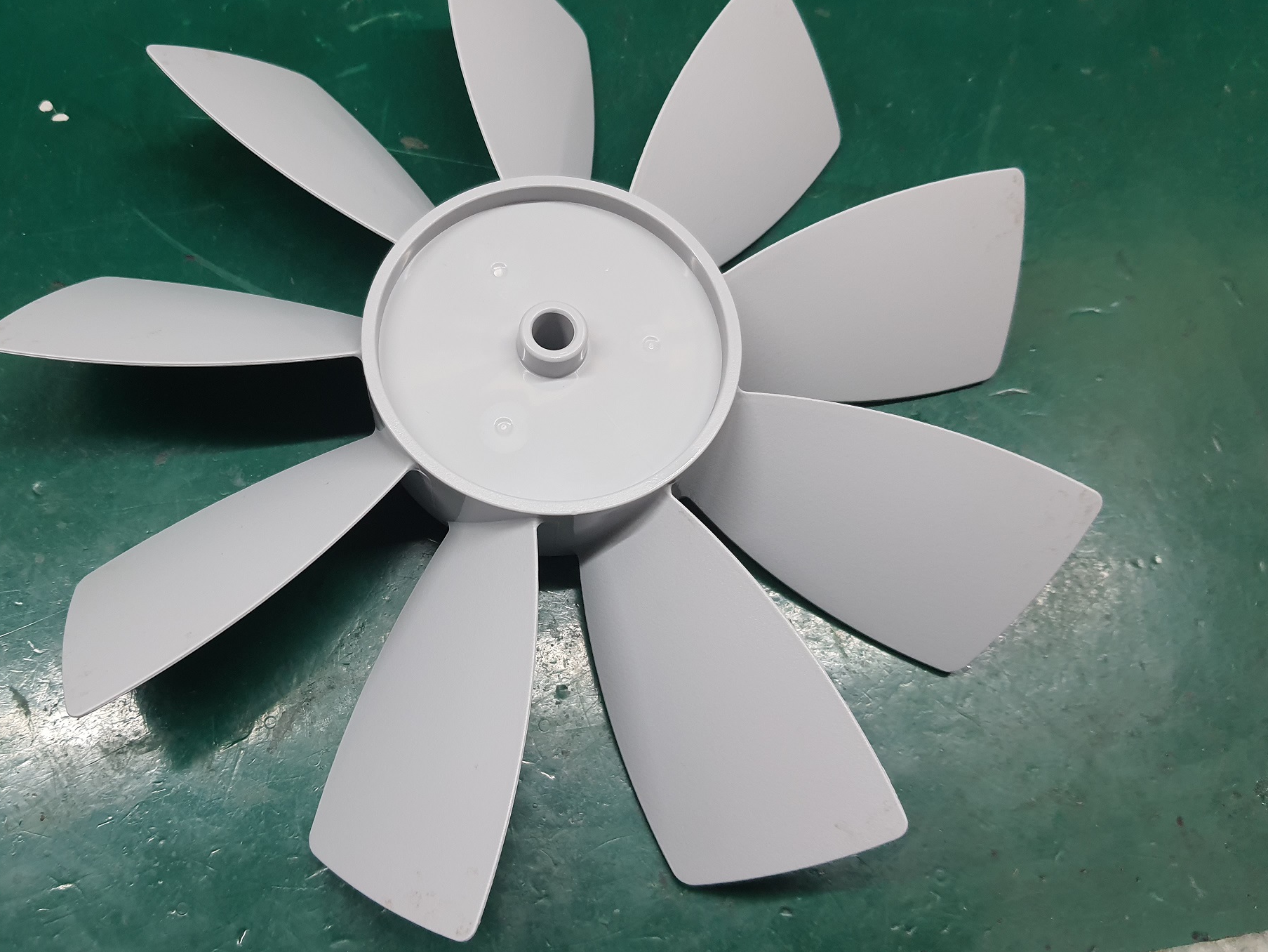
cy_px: 425
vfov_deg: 48.2
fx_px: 1062
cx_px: 563
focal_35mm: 29
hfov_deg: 61.5
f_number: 1.7
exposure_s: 1/60
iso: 200
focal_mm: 4.32
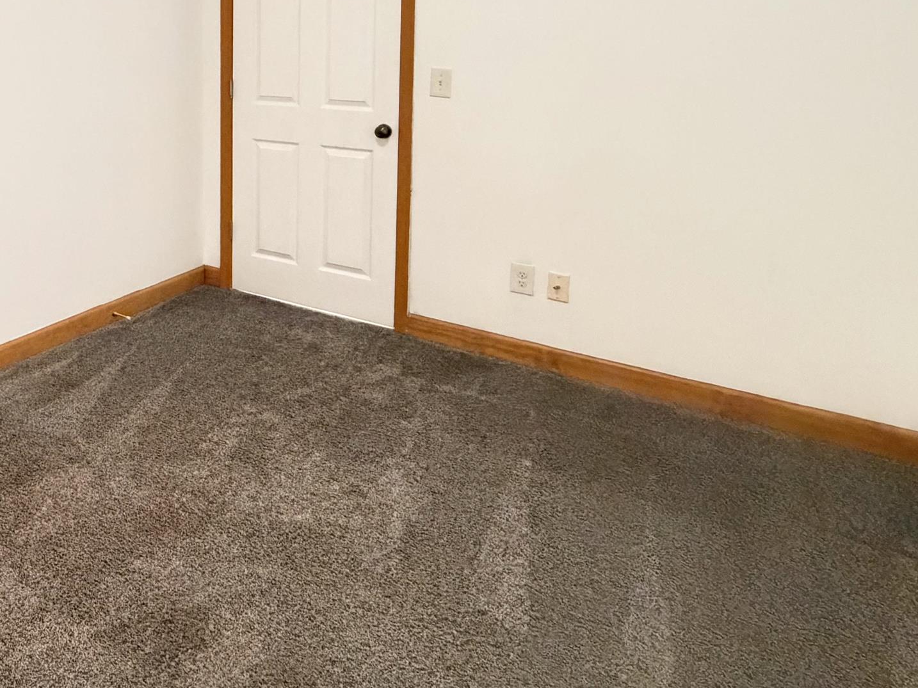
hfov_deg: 49.9
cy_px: 86
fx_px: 795
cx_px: 20
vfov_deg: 43.3
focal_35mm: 30
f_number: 2.2
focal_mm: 2.22
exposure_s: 1/60
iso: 1250
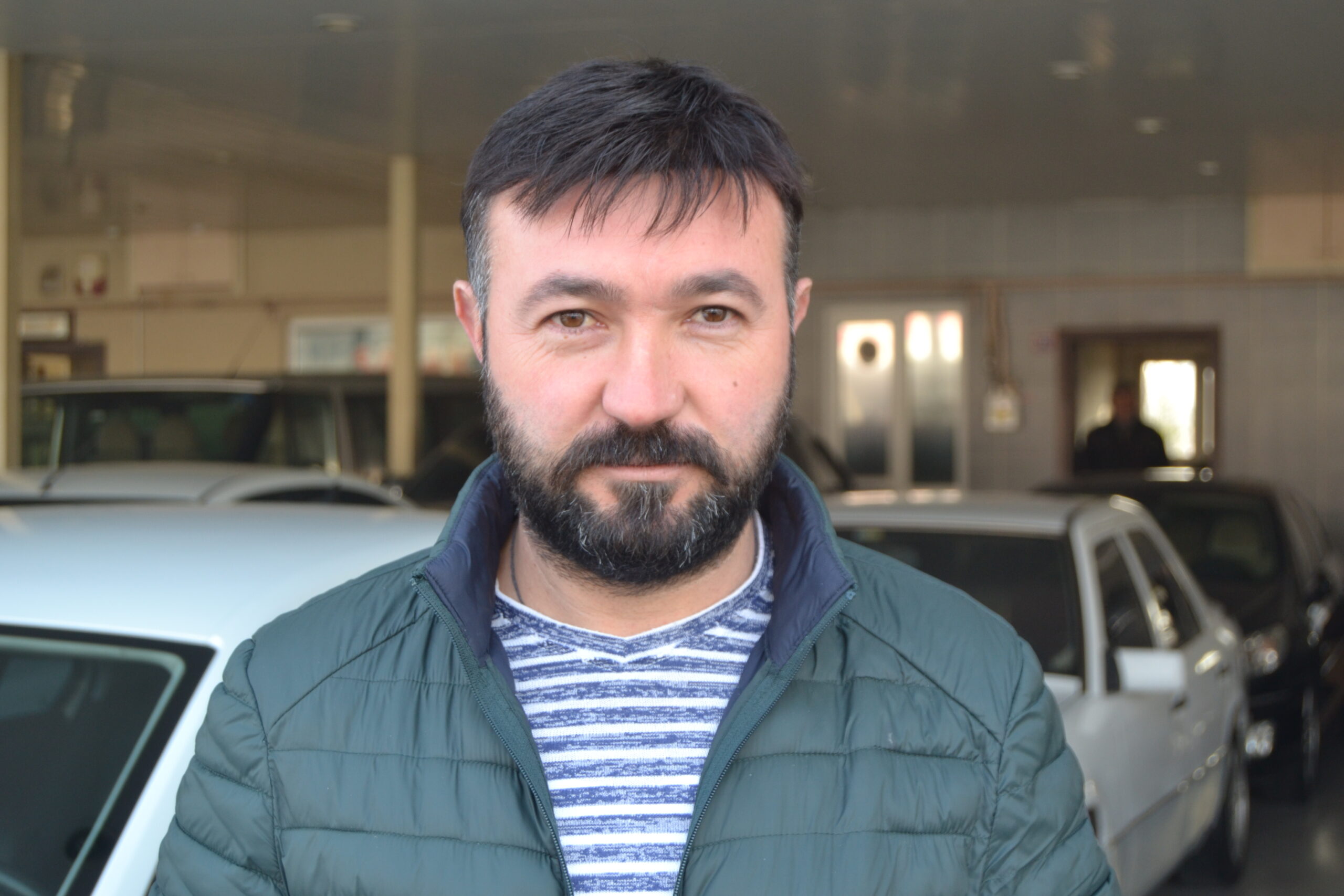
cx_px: 672
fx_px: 2520
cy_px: 448
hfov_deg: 29.9
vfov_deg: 20.2
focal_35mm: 68
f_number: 5.3
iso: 400
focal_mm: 45
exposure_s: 1/125
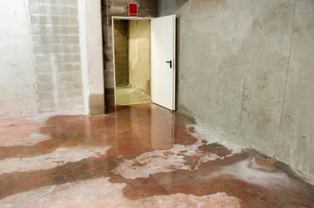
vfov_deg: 47.8
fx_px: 235
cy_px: 104
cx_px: 157
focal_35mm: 27
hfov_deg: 67.5
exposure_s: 1/1.67
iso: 400
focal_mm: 18
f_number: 5.6
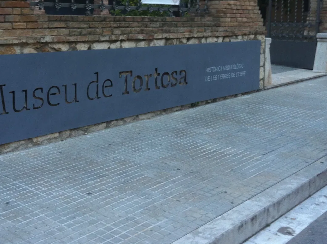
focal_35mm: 54
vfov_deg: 26.7
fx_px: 509
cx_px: 122
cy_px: 65
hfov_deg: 35.4
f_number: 2.8
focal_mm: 3.85
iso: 80
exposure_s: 1/30
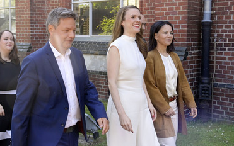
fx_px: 300
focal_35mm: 47
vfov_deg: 27.4
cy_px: 74
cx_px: 96
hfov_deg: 42.5
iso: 1600
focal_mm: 38
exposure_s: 1/500
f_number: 5
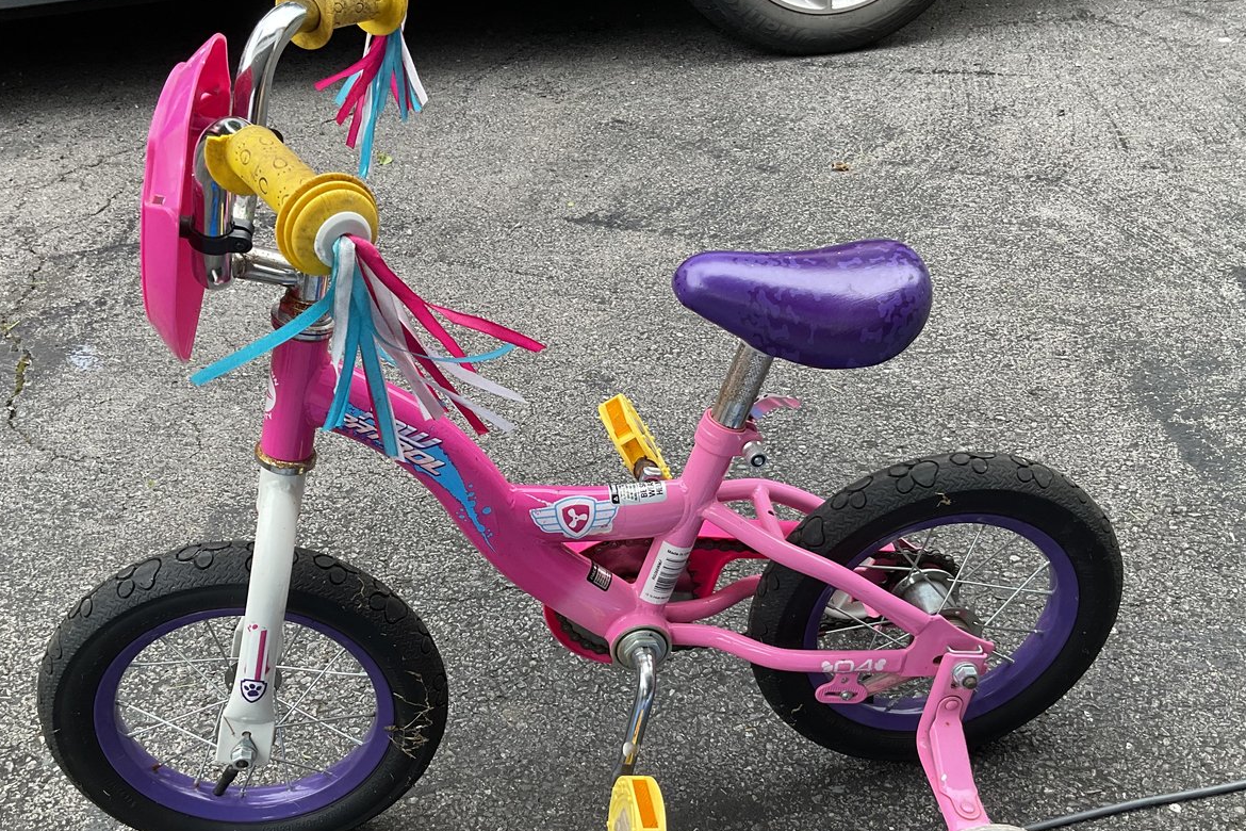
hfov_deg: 49.5
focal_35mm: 39
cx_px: 597
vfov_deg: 34.1
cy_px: 496
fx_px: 1350
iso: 16
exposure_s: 1/338
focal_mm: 3
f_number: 1.8
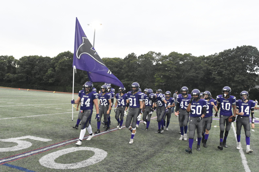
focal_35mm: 33
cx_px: 130
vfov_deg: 40.0
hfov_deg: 57.2
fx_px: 237
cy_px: 86
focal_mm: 22
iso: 6400
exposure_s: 1/400
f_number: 10
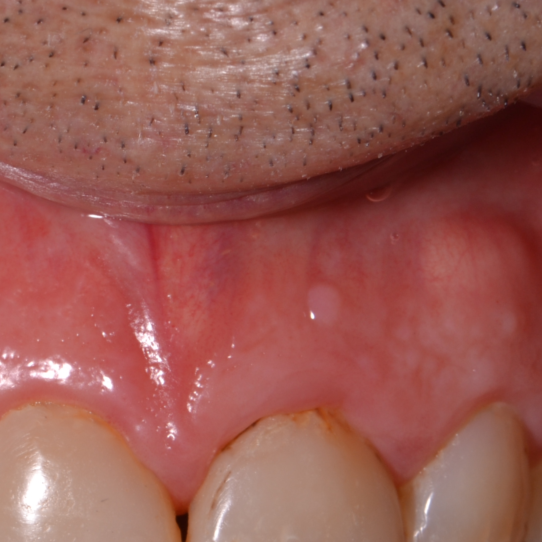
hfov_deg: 4.9
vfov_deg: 4.9
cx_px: 126
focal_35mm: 359
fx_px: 6362
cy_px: 456
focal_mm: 105
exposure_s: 1/100
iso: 100
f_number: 20
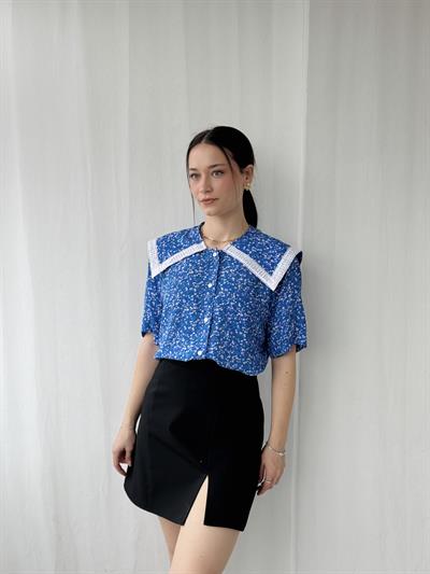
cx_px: 215
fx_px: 795
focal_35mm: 48
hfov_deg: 30.3
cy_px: 287
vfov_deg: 39.6
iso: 64
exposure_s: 1/287
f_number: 1.78
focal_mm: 6.76
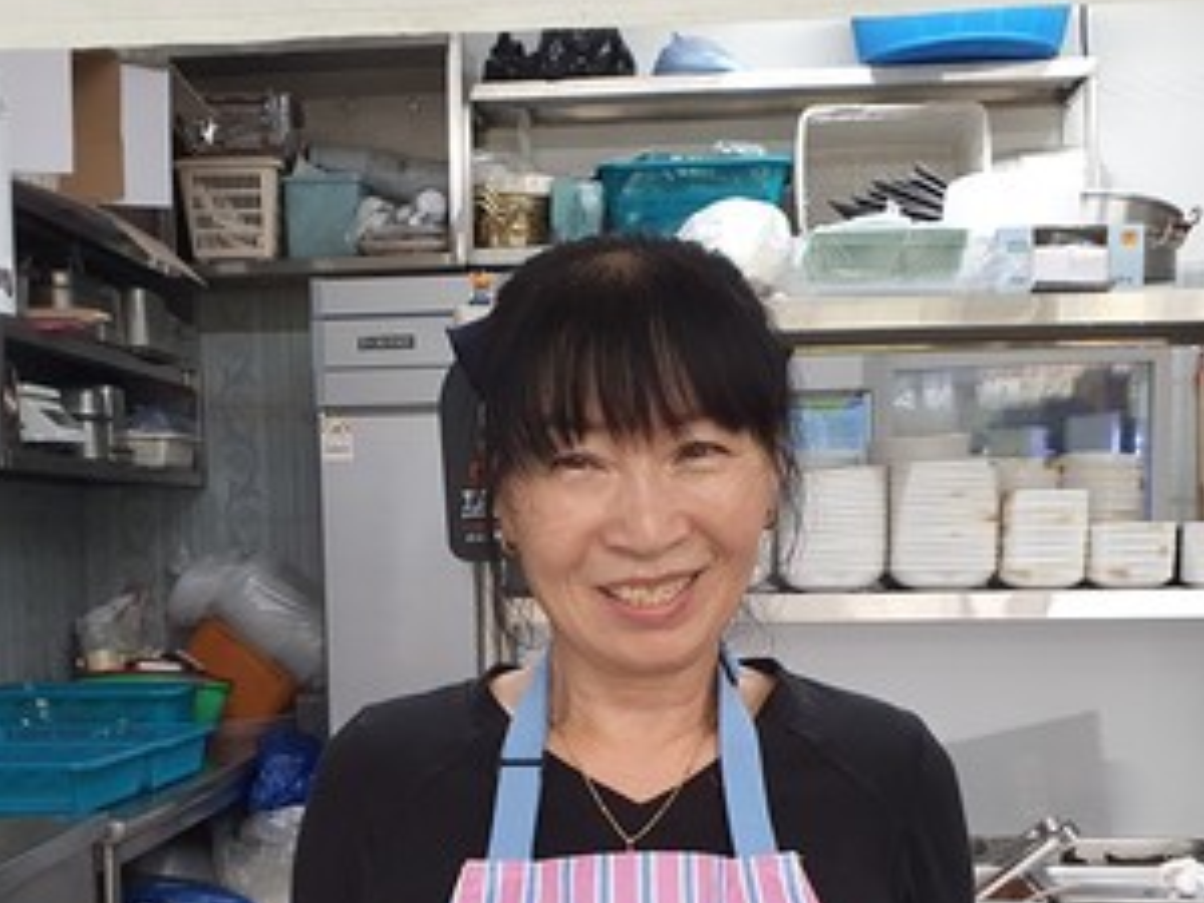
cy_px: 775
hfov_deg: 36.7
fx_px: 1809
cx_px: 486
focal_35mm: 52
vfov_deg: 27.2
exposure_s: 1/120
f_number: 2.4
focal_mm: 4.3
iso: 320
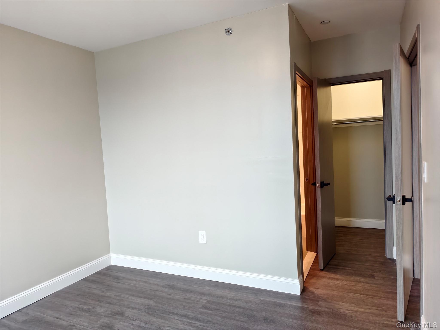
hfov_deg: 73.9
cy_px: 165
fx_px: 292
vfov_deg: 58.9
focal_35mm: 23
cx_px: 220
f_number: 1.57
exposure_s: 1/120
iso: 584
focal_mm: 5.6
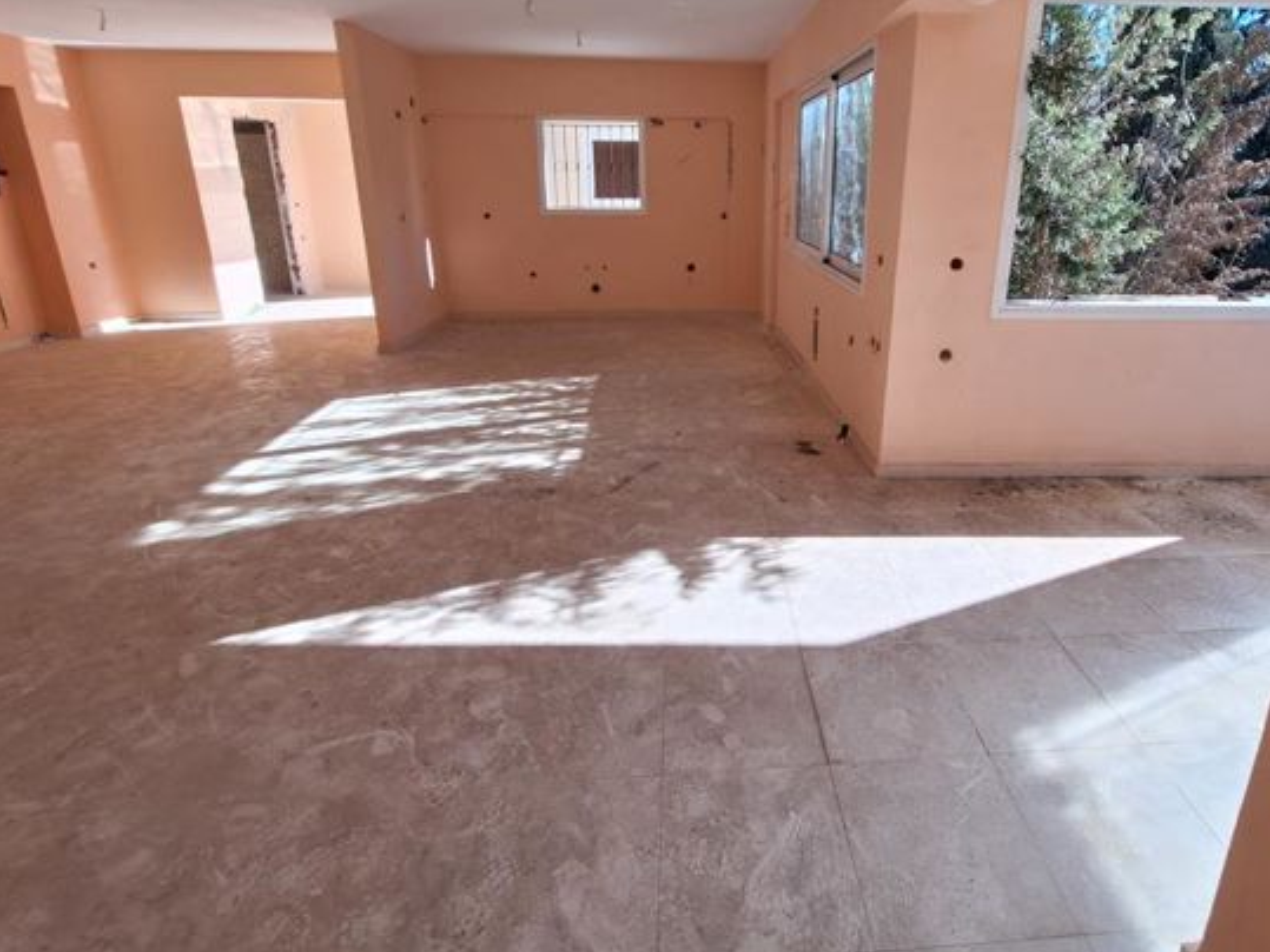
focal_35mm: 17
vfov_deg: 73.3
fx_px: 624
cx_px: 746
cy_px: 351
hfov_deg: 90.2
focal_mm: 1.74
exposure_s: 1/406
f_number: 2.2
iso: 40
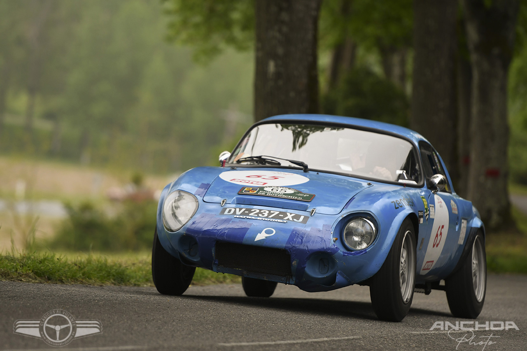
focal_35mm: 300
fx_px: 4391
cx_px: 264
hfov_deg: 6.9
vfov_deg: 4.6
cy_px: 176
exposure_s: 1/1000
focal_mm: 200
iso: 400
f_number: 2.8
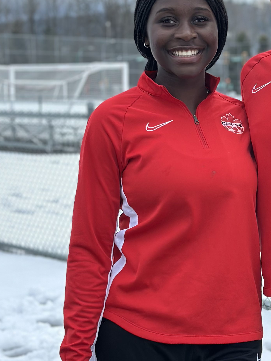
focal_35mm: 104
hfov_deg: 14.0
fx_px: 1085
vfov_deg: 18.9
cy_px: 188
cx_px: 263
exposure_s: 1/1305
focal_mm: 6.86
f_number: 1.78
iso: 80
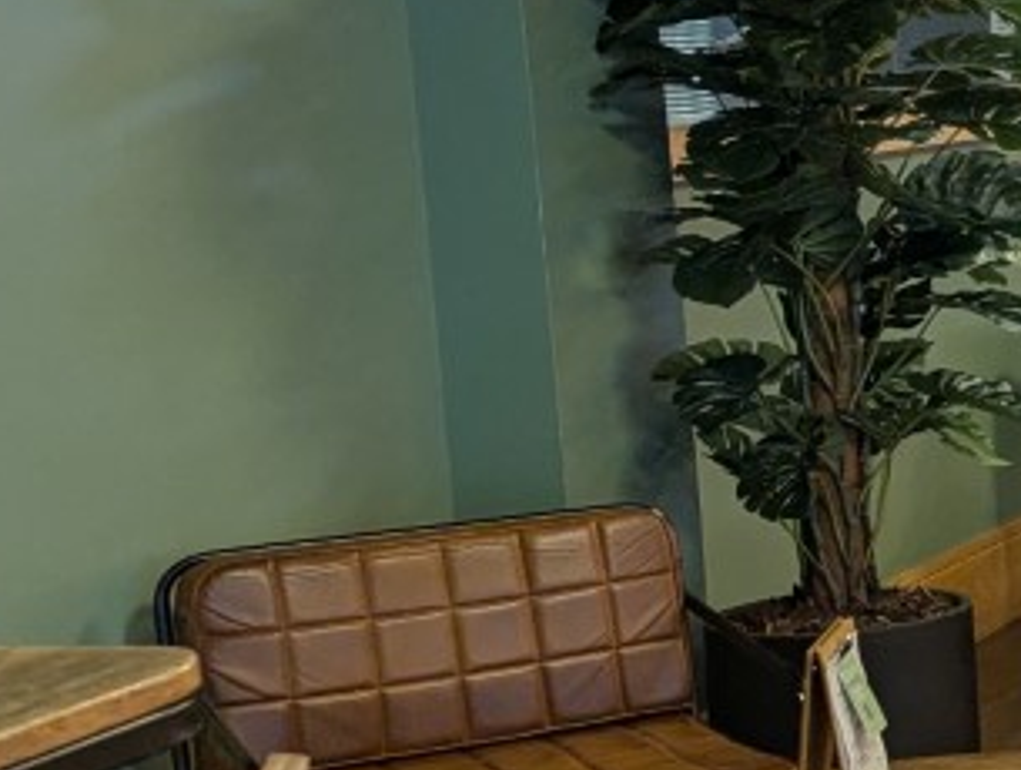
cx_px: 1900
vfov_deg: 15.8
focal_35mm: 94
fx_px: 2778
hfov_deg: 16.8
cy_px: 388
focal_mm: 6.81
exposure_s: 1/25
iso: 68
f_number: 1.85
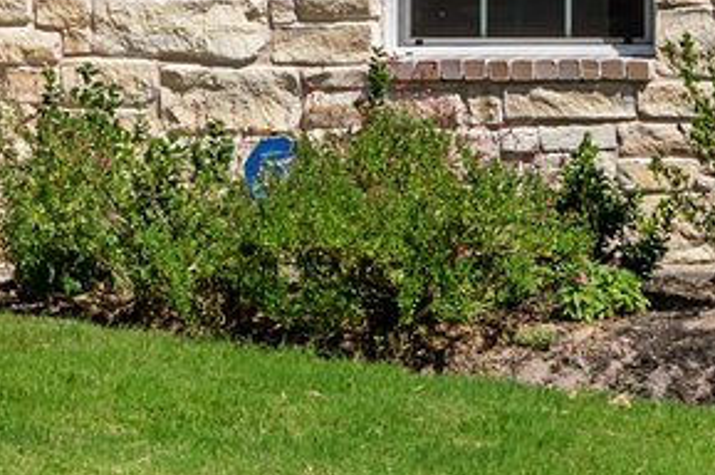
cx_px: -562
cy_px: -52
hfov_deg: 9.0
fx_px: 4364
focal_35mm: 220
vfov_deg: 6.2
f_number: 8
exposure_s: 1/200
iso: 80
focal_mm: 31
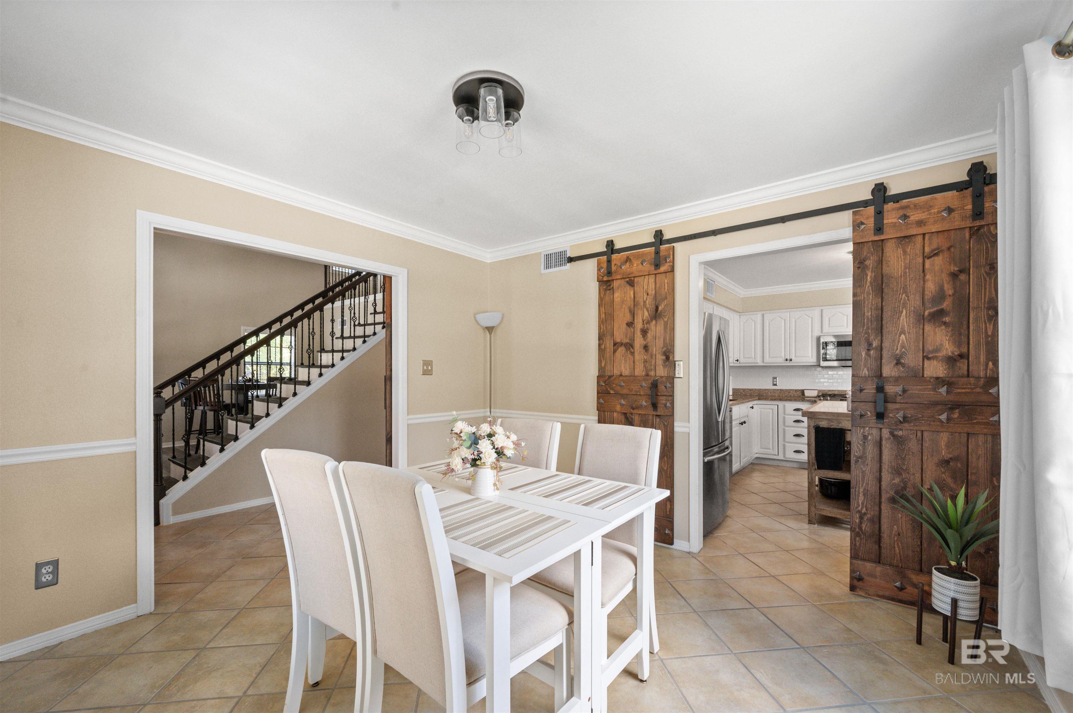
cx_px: 536
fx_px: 417
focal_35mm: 14
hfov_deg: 104.3
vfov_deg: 81.1
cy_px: 356
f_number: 10
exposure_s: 1/40
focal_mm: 14
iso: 1600
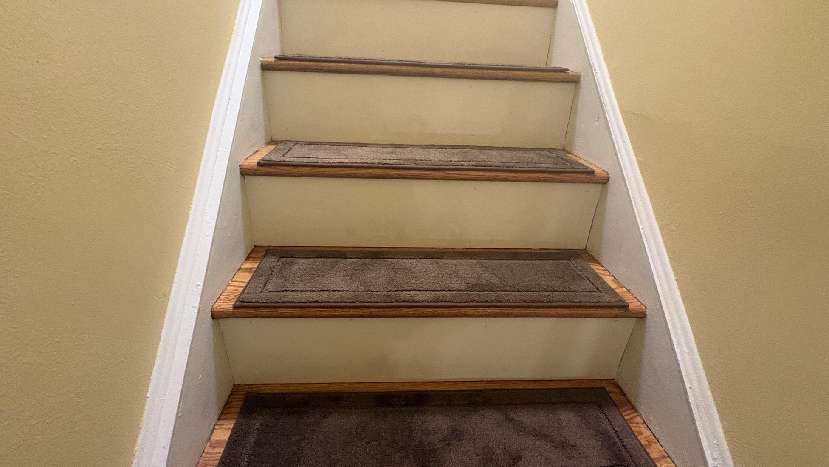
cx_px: 406
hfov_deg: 99.4
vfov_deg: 67.0
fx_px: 352
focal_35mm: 16
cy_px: 214
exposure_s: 1/60
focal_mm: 2.22
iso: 640
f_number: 2.2
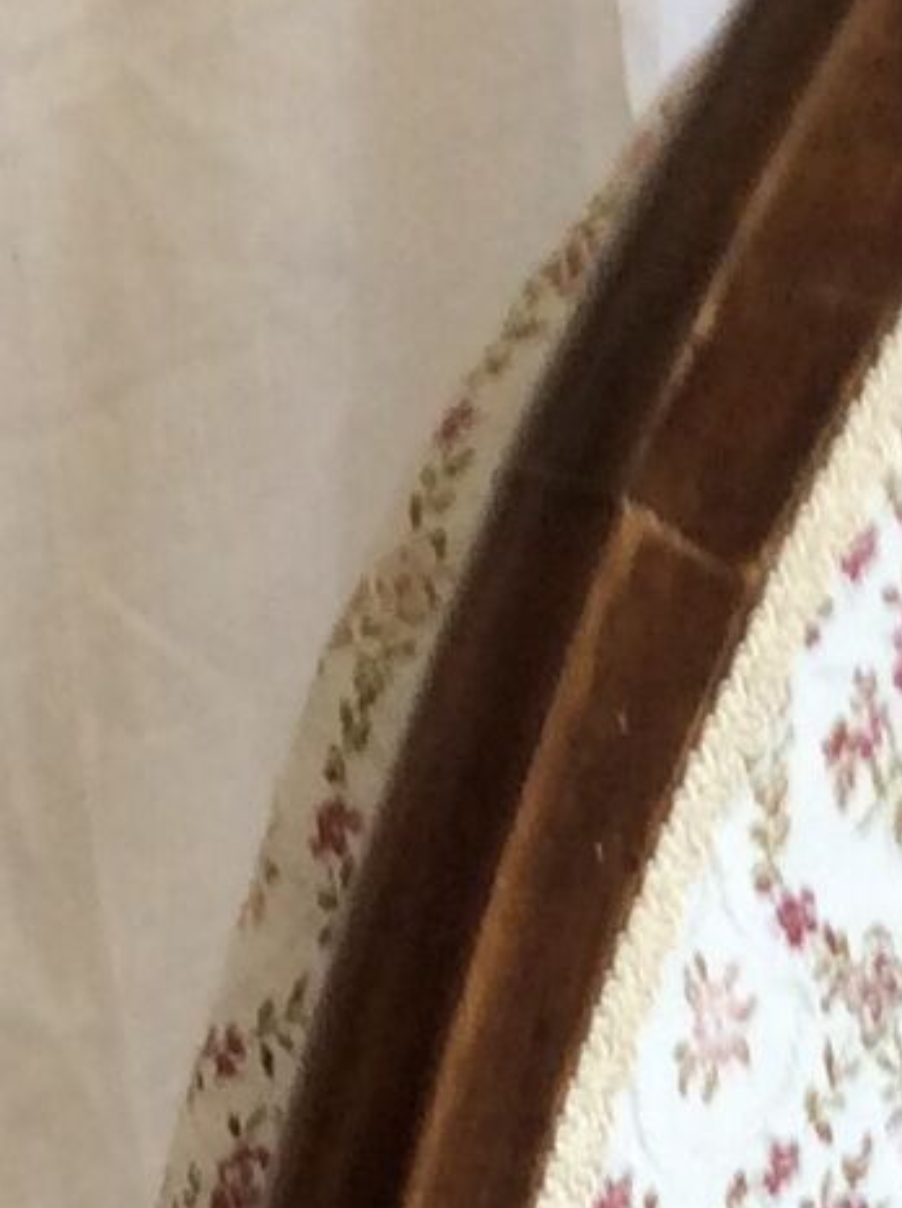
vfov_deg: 9.9
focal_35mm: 178
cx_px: -62
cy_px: 2833
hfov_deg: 8.3
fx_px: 6201
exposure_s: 1/25
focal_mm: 3.3
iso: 32
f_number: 2.4
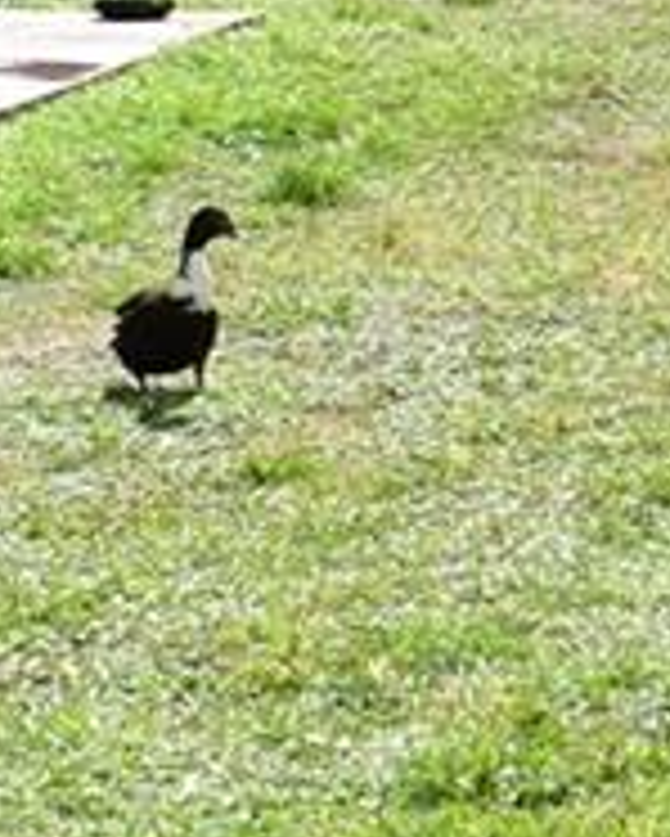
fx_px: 6886
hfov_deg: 5.3
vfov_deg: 6.9
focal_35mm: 278
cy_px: 122
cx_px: 1992
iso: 100
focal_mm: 23
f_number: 8
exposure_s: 1/250
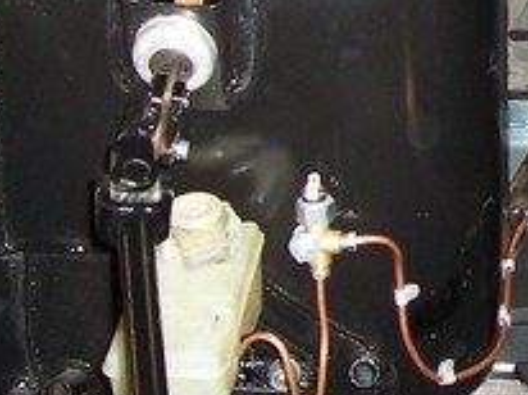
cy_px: -67
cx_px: 802
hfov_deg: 15.7
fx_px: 1752
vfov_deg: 12.6
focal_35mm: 115
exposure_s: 1/60
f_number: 2.8
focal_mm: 5.6
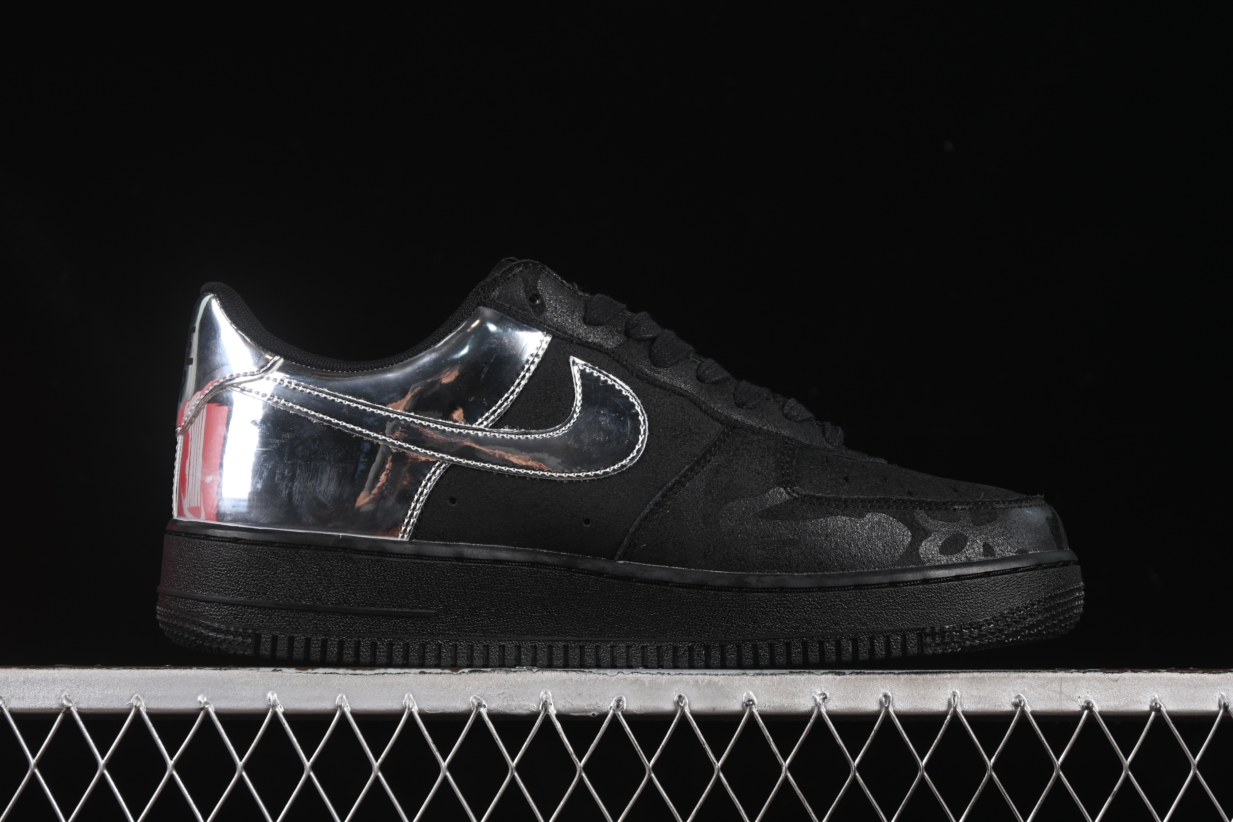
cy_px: 411
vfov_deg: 18.2
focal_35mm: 75
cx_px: 616
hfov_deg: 27.0
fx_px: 2569
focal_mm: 50
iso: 160
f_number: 6.3
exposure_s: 1/60
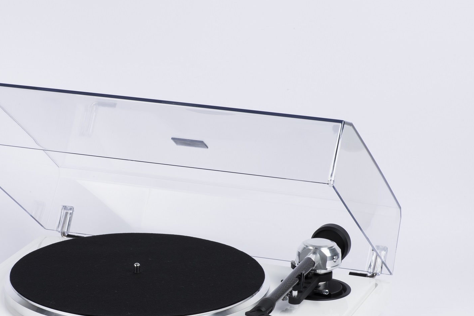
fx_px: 1949
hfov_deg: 13.8
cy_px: 221
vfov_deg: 9.3
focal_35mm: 148
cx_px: 149
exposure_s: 1/125
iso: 100
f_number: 25
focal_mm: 105
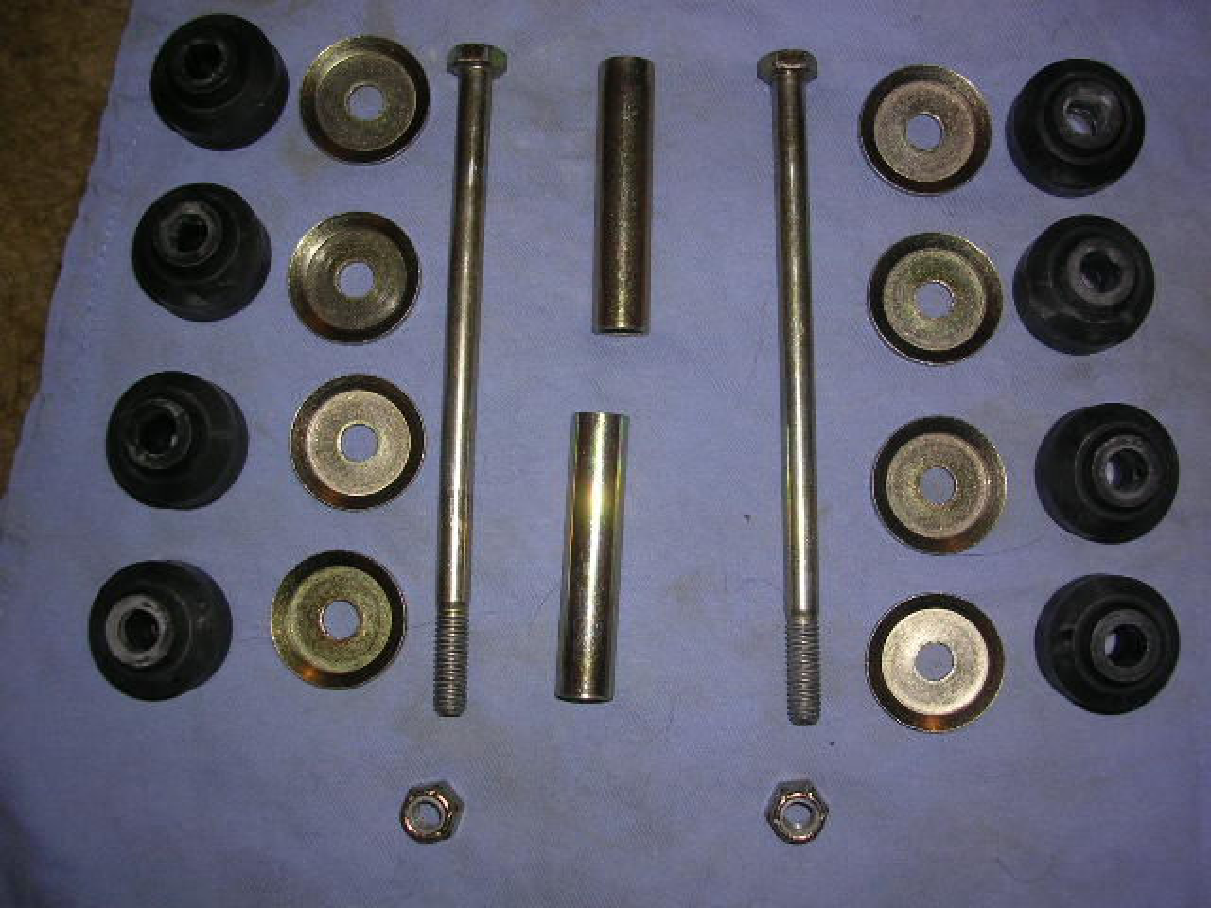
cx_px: 606
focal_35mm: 38
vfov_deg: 37.7
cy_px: 454
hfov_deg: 49.0
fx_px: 1329
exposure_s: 1/60.1
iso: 50
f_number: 2.8
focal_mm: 5.8
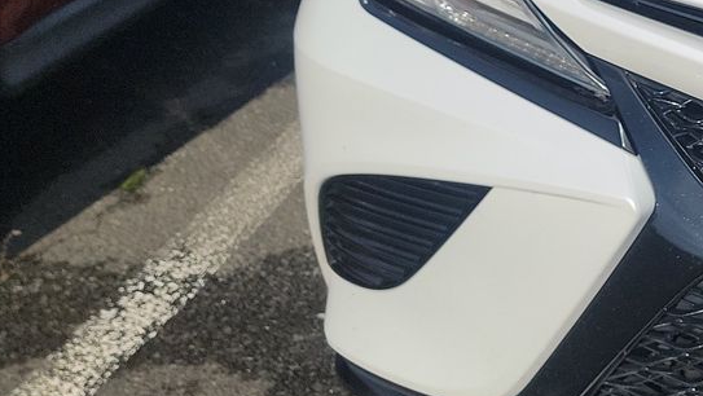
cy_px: 48
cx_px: 974
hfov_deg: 23.5
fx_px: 1436
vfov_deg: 15.5
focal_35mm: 77
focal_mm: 6.7
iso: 50
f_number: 1.8
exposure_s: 1/1658
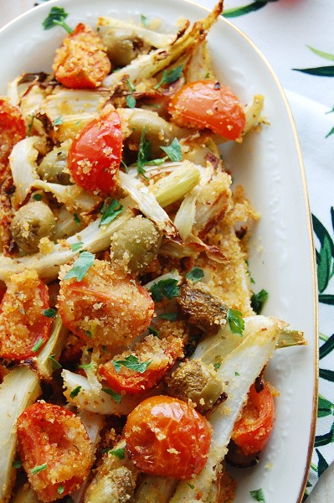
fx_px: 1394
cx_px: 120
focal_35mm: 100
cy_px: 257
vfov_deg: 20.4
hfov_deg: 13.6
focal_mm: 40
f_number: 5
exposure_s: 1/40
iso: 800
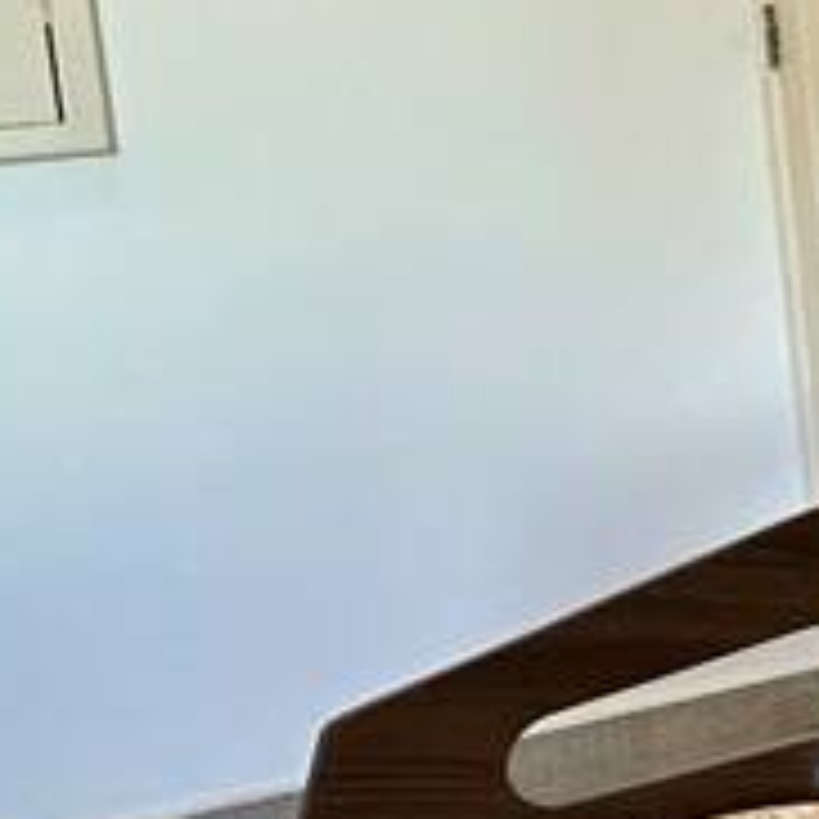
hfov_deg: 11.1
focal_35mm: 98
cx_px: 2466
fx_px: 2623
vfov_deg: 17.7
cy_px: 220
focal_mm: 2.22
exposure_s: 1/120
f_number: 2.2
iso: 200
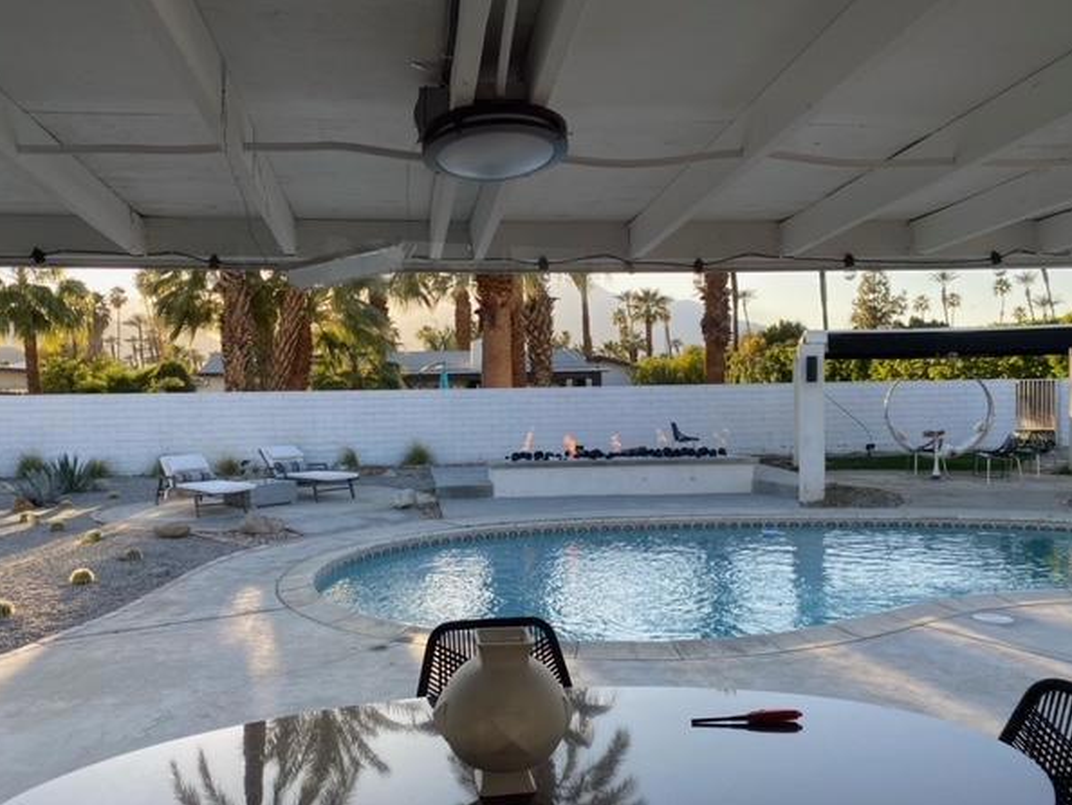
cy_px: 431
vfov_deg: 49.7
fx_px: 867
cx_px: 505
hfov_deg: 63.4
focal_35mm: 28
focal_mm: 4.25
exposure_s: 1/268
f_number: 1.8
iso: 32
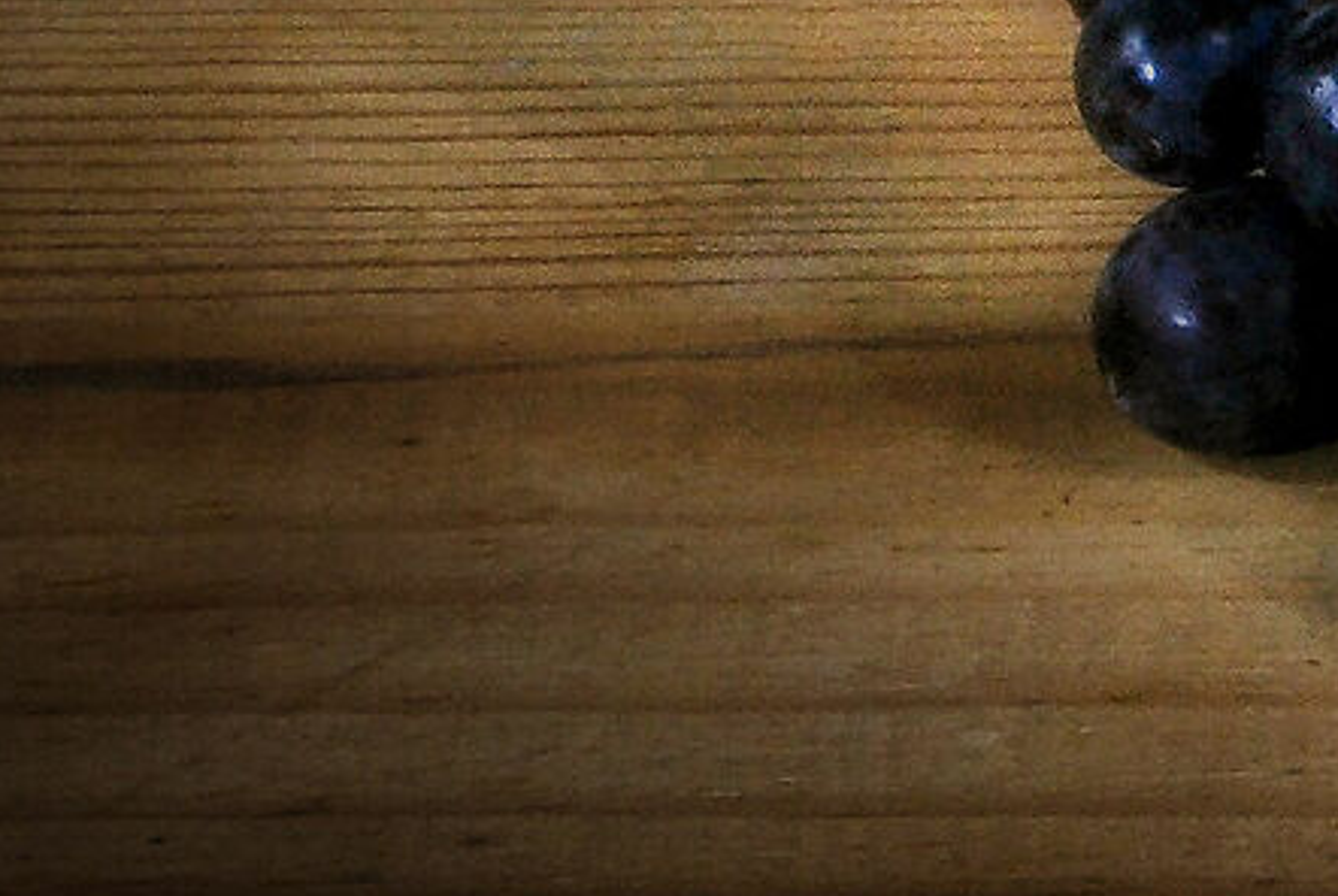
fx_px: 13956
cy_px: -1164
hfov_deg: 5.4
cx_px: 2703
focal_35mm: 375
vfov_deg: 3.6
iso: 100
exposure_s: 30
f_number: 18
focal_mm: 46
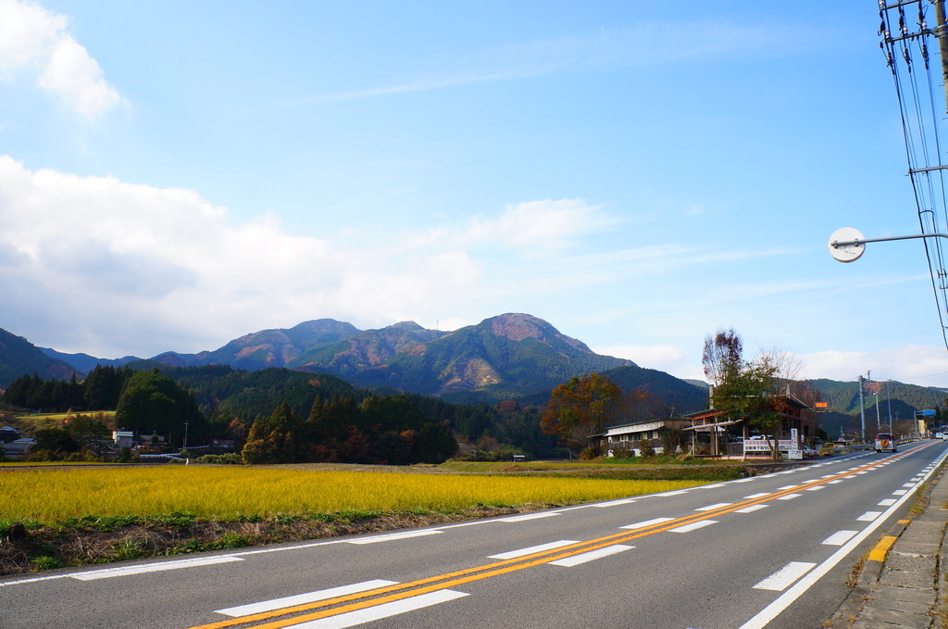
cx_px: 474
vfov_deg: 47.8
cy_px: 314
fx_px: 710
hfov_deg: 67.5
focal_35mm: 27
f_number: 10
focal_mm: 18
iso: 200
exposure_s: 1/160
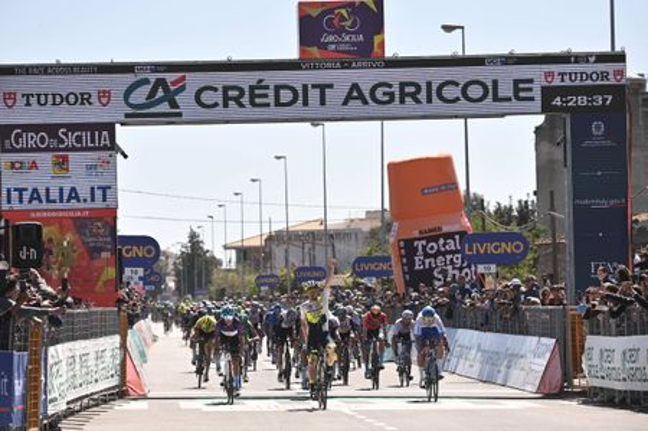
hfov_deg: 11.1
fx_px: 3326
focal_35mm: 185
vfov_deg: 7.4
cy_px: 216
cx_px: 324
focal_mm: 185
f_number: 5.3
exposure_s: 1/6400
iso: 800
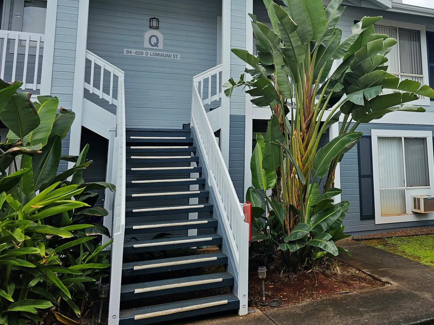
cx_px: 305
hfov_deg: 53.7
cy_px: 104
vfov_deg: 42.3
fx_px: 414
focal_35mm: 33
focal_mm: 6.3
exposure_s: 1/516
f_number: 1.7
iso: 10
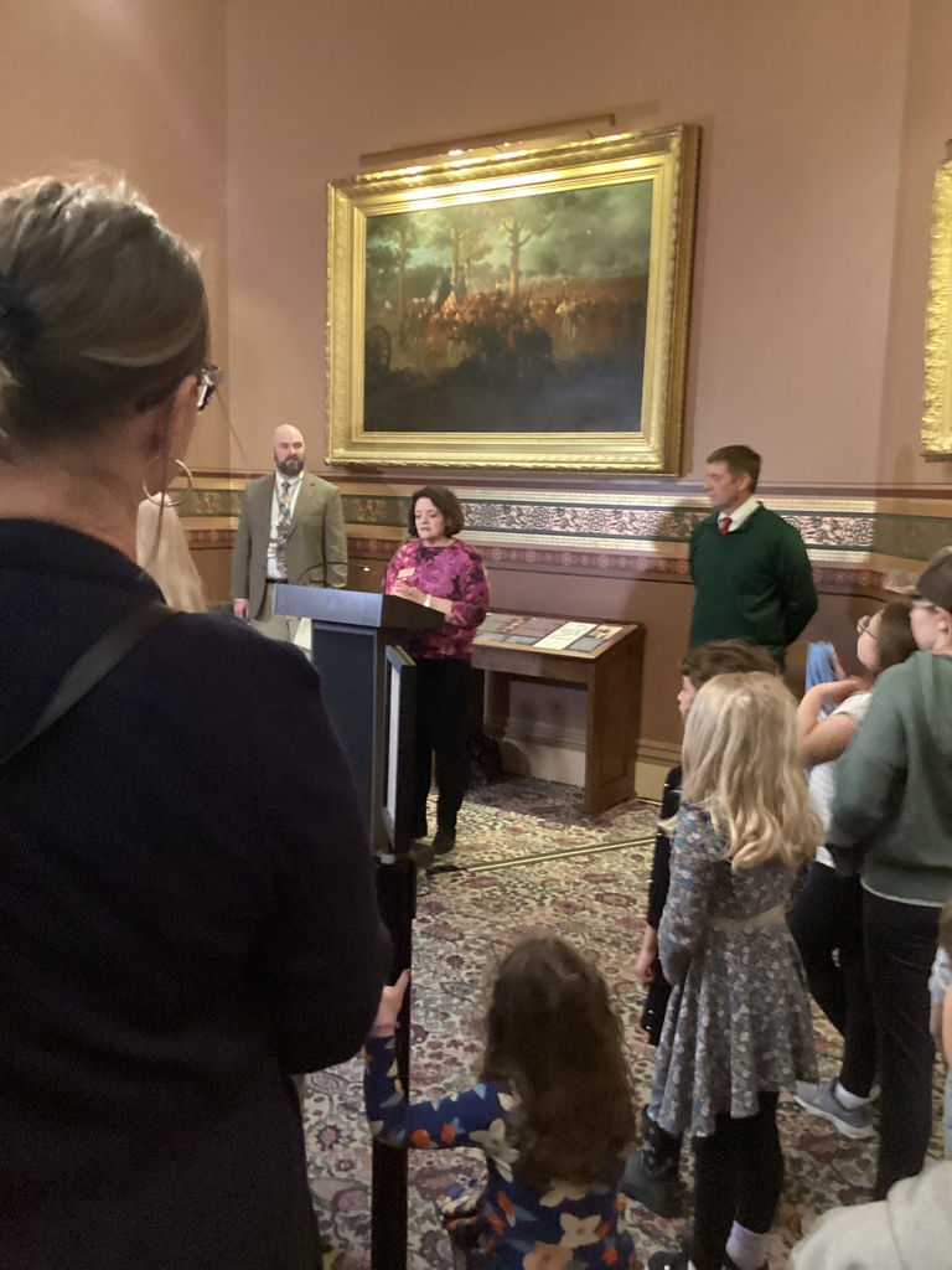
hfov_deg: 45.4
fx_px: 1137
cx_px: 476
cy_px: 635
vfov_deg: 58.4
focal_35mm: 31
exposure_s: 1/20
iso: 640
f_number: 2.4
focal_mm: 3.3
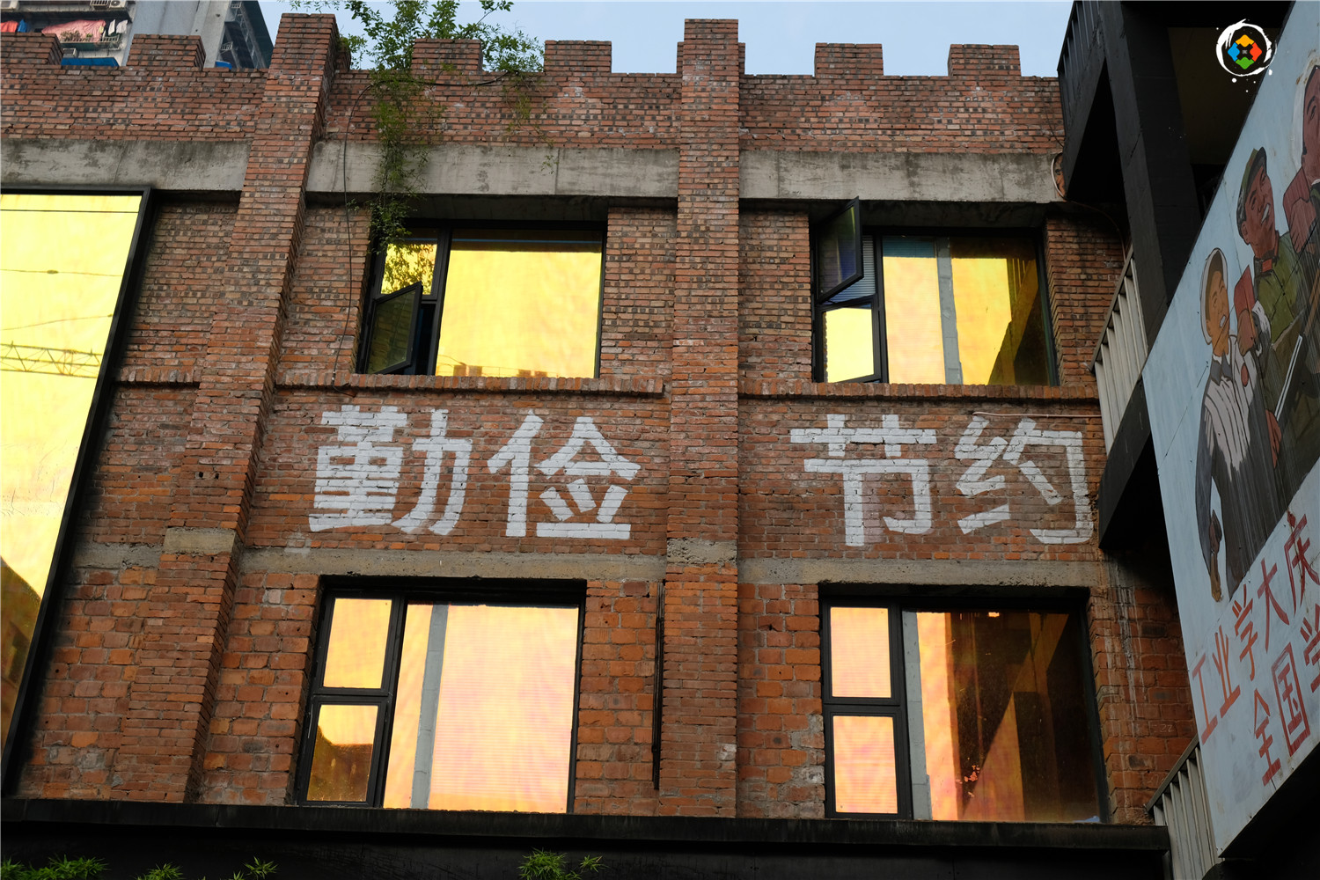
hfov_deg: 45.4
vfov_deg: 31.2
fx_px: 1577
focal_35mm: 43
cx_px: 660
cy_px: 440
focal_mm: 28.9
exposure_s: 1/320
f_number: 5.6
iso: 200
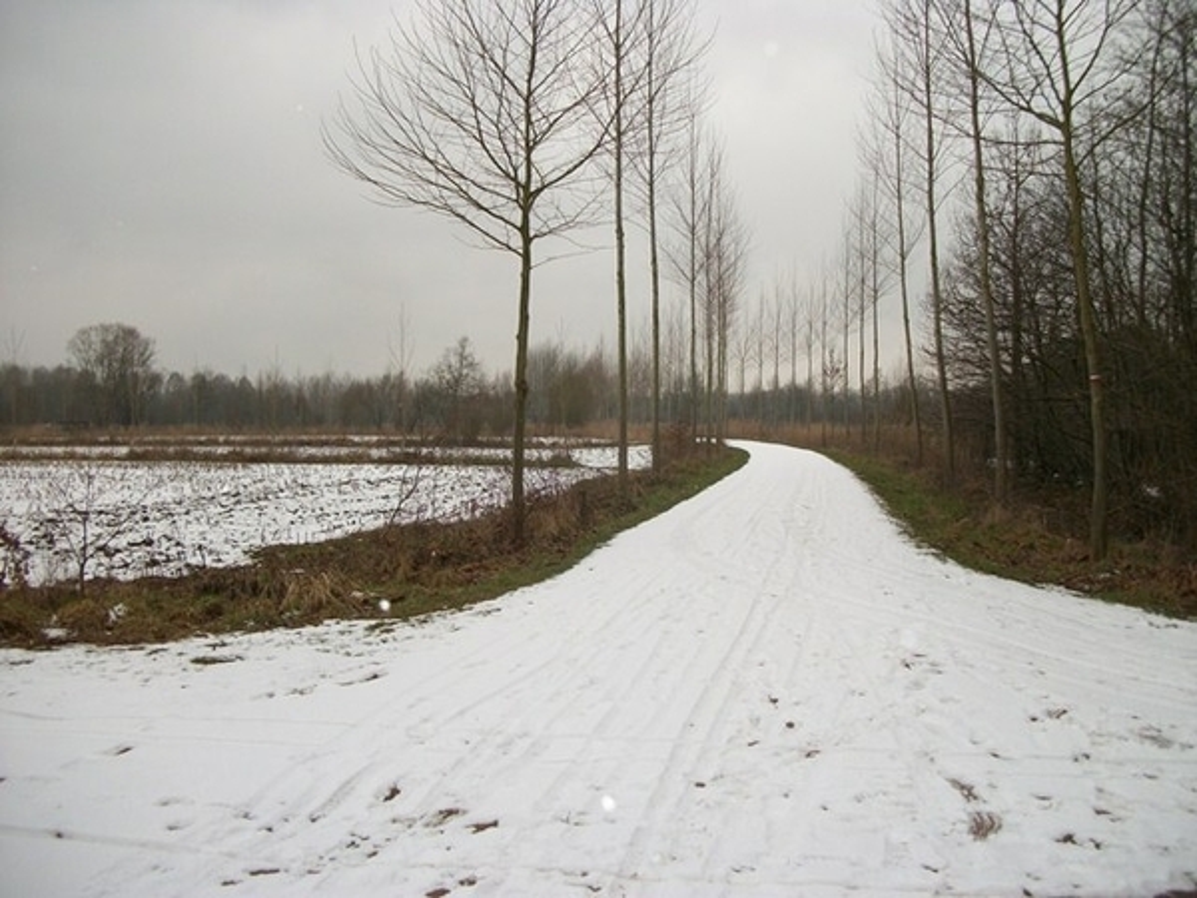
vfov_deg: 44.2
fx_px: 1107
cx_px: 598
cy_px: 449
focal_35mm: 32
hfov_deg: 56.8
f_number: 2.9
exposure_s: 1/400
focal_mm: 5.7
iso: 80
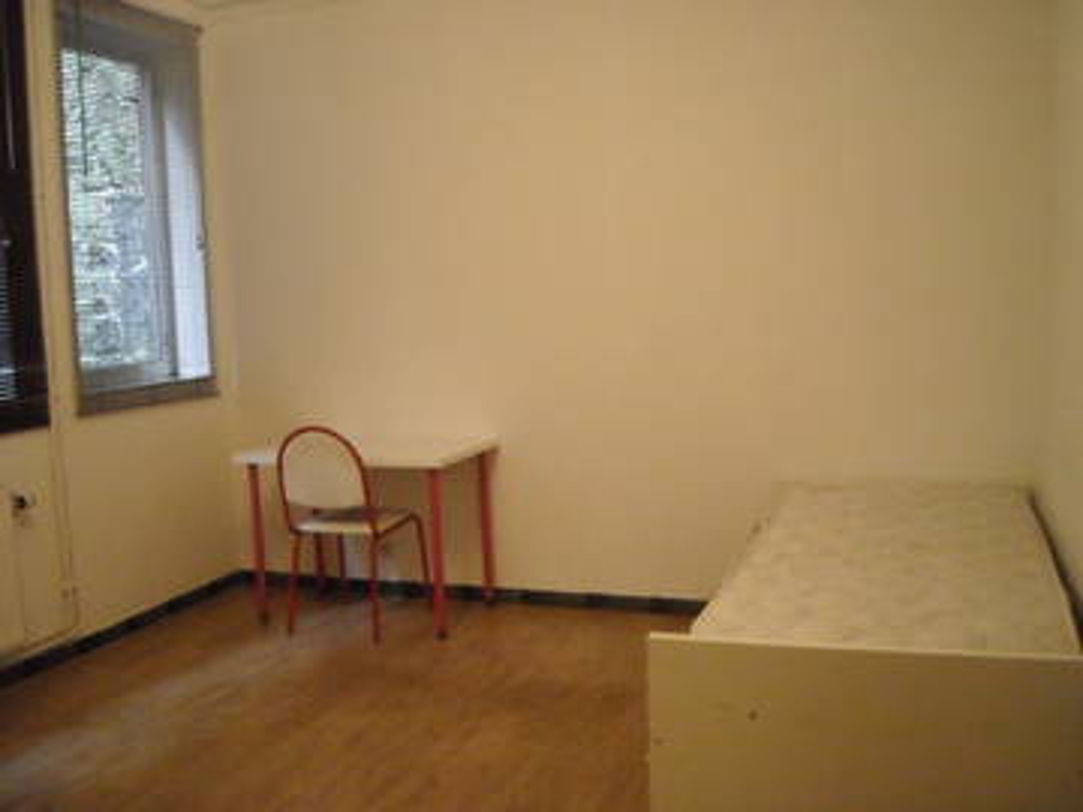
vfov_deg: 40.7
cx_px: 542
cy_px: 406
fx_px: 1095
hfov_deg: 52.6
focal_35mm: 35
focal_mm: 5.7
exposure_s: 1/60
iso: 800
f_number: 2.8
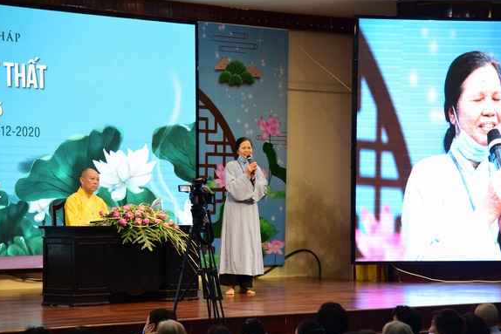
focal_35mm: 119
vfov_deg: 11.5
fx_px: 1656
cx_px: 247
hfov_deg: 17.2
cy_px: 186
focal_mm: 105
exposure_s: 1/40
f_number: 4
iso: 800
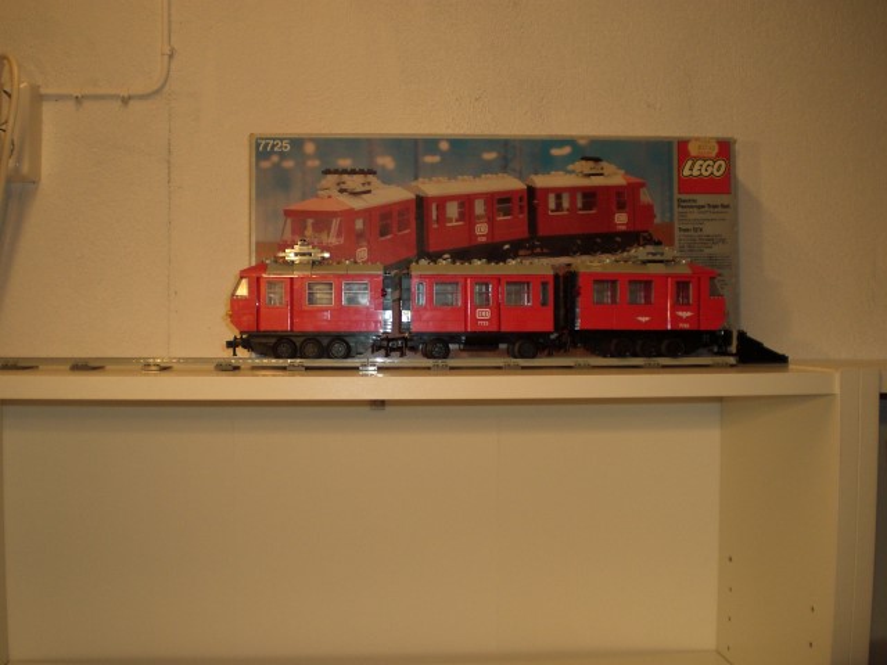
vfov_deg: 37.7
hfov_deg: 49.0
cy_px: 332
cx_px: 444
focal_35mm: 38
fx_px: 974
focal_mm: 6.3
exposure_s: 1/80
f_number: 3.1
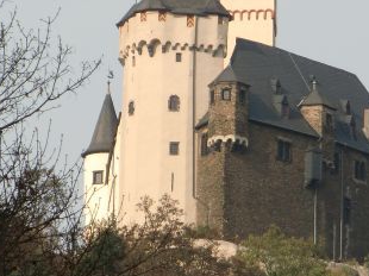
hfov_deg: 4.6
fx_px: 4623
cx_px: 252
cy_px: 165
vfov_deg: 3.4
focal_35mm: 434
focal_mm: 30.1
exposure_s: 1/500
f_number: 4.8
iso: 64
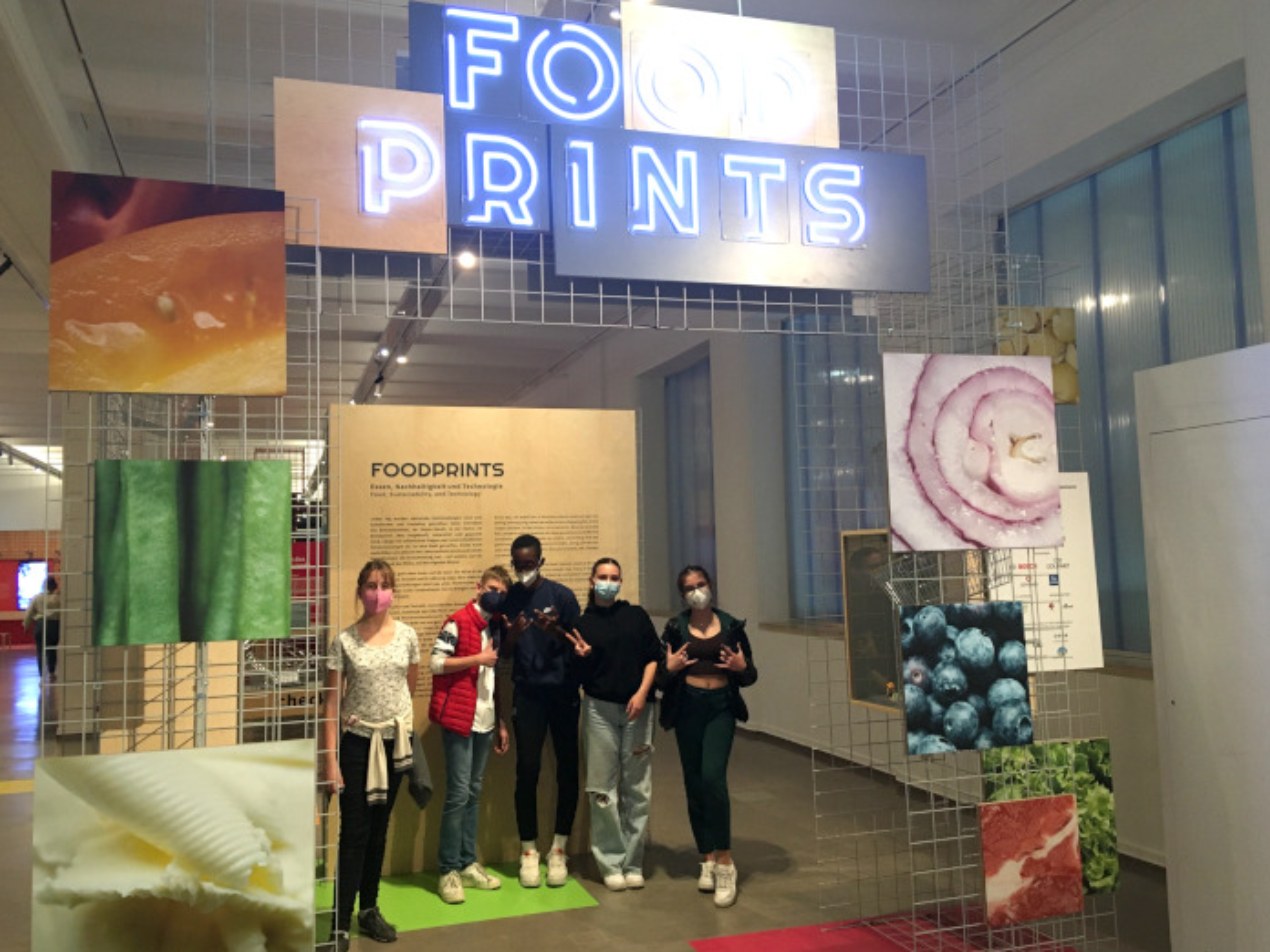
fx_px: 1101
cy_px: 472
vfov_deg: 46.8
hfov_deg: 60.0
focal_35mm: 30
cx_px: 635
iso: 160
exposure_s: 1/33
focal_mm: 4.15
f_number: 2.2
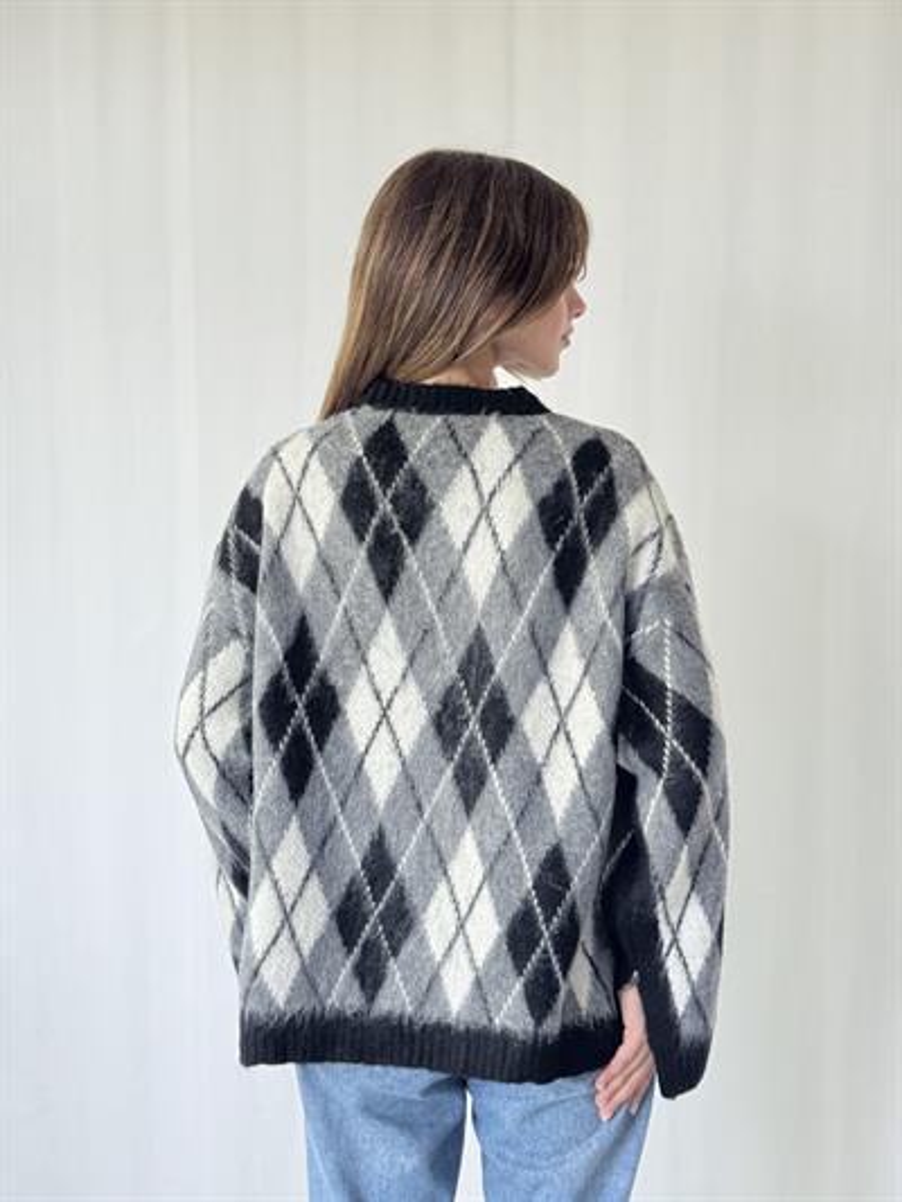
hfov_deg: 30.3
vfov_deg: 39.6
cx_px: 451
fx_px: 1667
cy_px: 601
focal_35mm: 48
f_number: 1.78
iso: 80
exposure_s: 1/121
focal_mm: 6.76
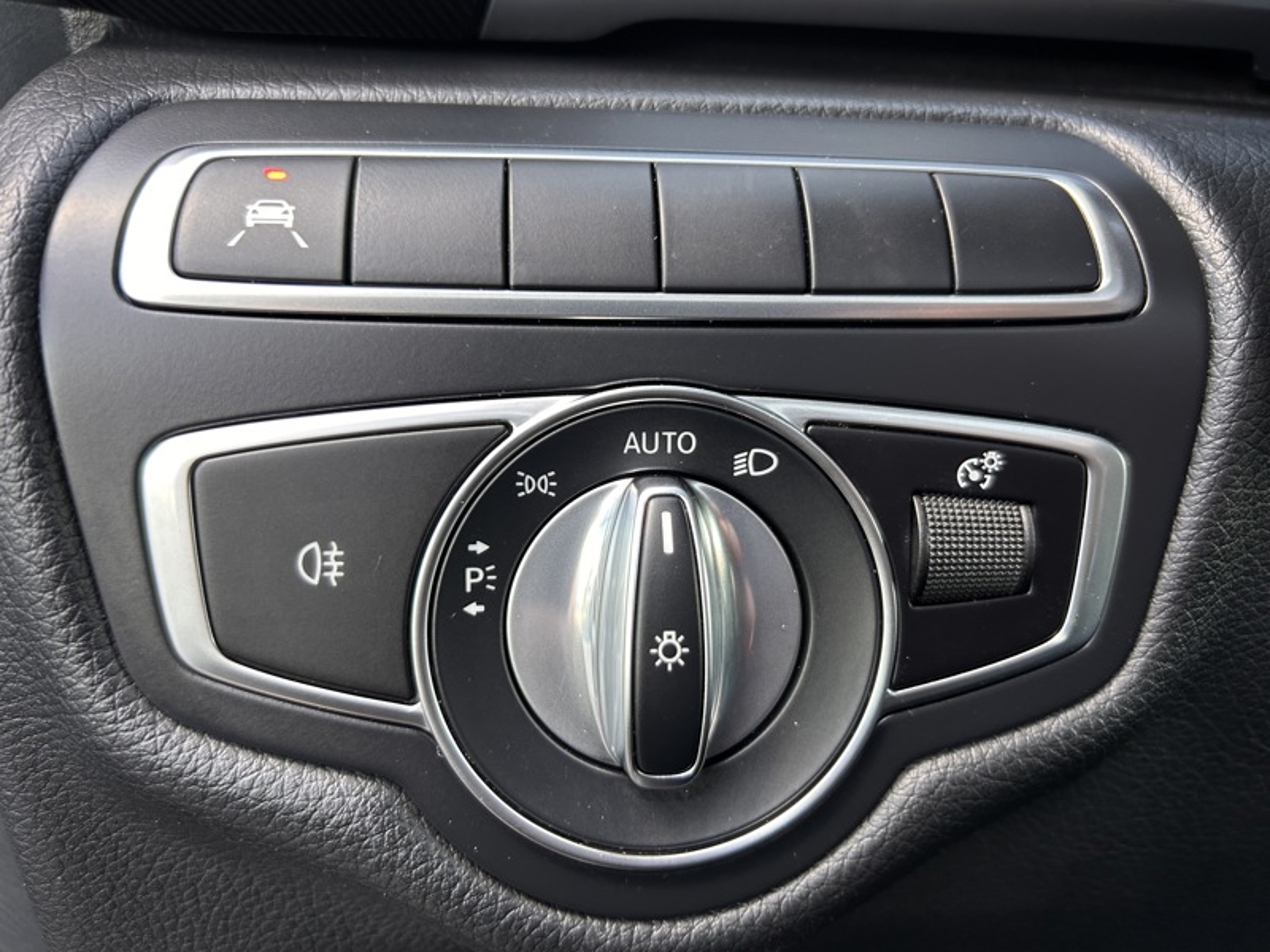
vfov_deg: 53.1
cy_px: 476
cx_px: 635
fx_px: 954
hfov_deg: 67.3
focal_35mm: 26
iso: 125
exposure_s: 1/93
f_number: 1.5
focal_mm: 5.7
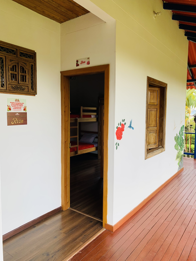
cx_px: 98
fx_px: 196
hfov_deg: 53.1
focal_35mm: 26
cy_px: 130
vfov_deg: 67.3
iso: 25
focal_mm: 4.25
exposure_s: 1/384
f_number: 1.8
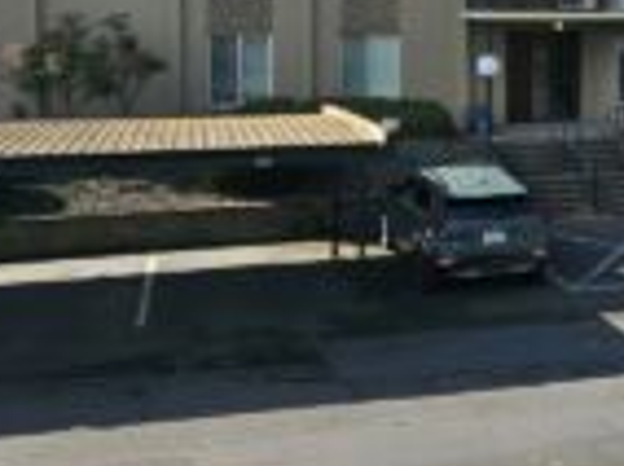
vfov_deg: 22.1
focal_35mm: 65
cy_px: 70
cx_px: 668
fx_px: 1170
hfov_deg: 27.6
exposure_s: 1/628
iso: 12
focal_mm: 6.3
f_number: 1.7
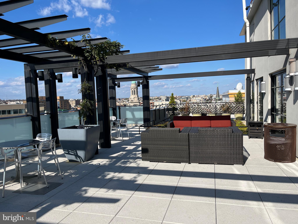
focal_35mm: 26
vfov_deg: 53.1
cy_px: 112
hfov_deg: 67.3
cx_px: 149
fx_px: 224
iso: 50
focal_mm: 5.1
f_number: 1.6
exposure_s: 1/4854
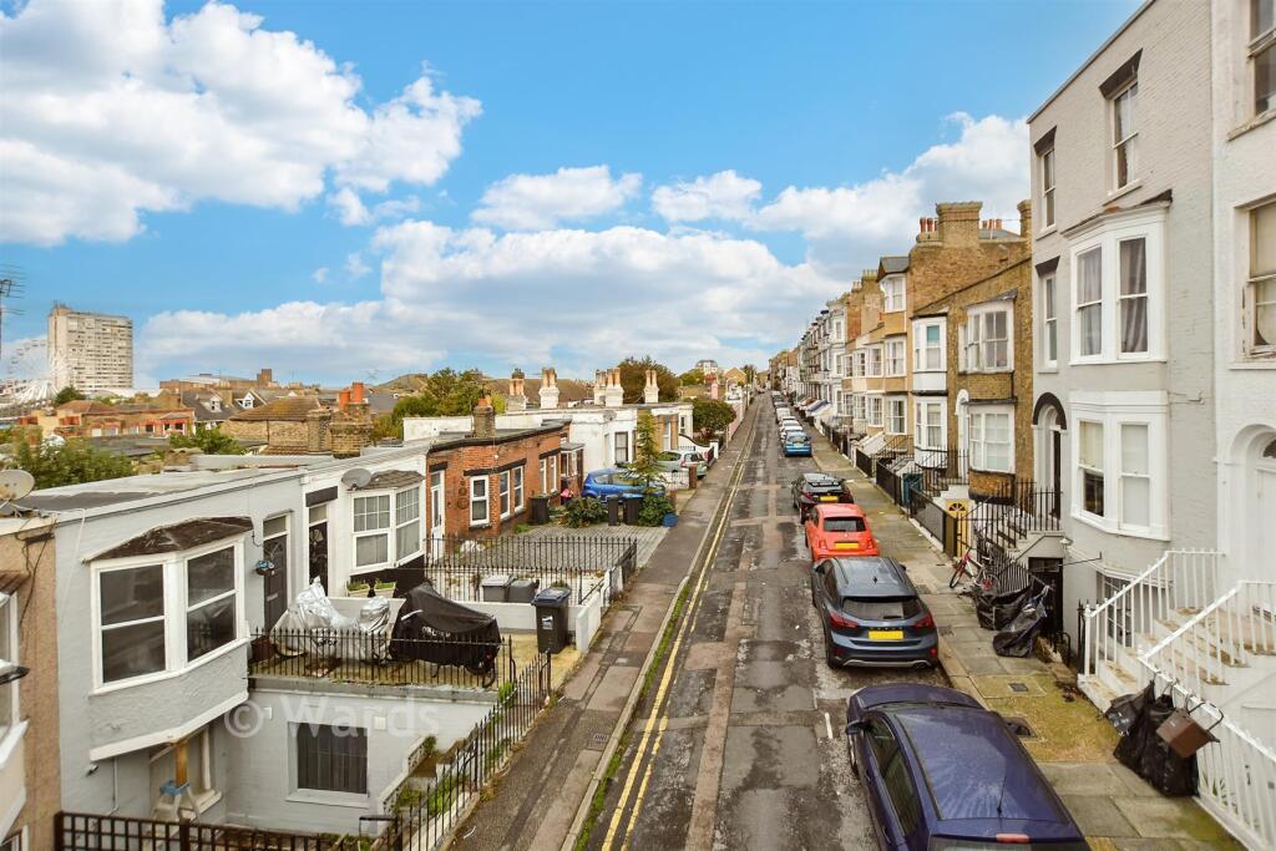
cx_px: 638
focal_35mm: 15
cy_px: 426
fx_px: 532
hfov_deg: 100.4
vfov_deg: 77.3
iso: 500
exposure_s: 1/2000
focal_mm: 10
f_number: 3.5
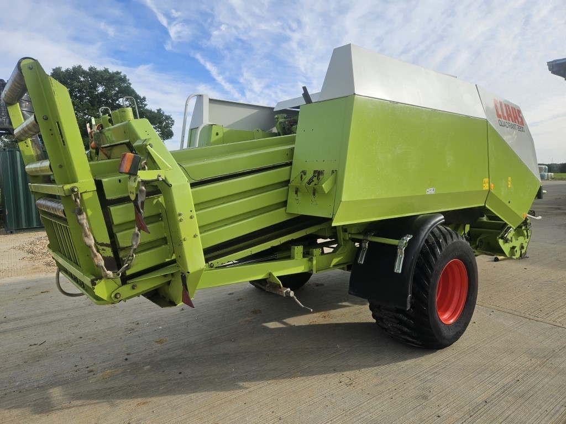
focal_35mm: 23
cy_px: 212
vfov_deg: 58.9
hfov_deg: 73.9
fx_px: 376
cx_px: 283
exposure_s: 1/1395
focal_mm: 5.4
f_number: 1.8
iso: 25
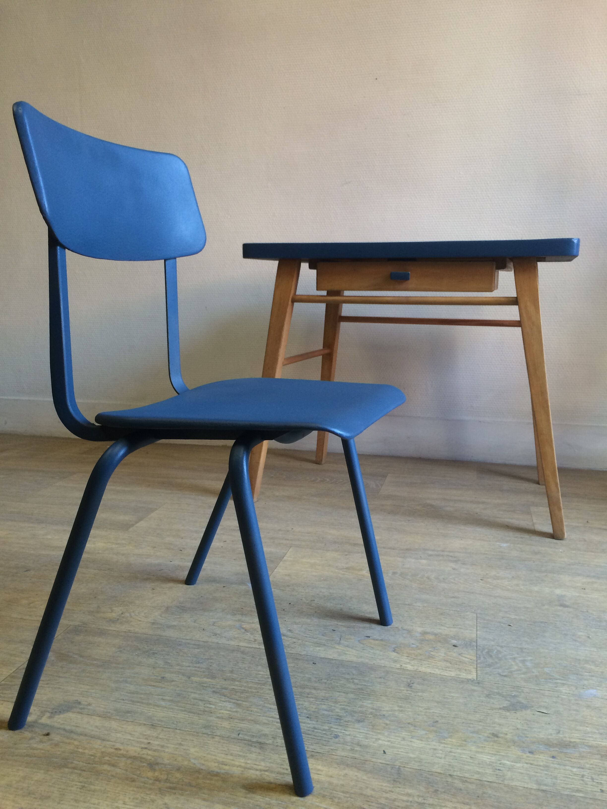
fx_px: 678
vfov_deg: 61.7
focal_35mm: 29
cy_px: 404
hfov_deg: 48.2
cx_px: 304
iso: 160
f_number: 2.2
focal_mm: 4.15
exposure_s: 1/33
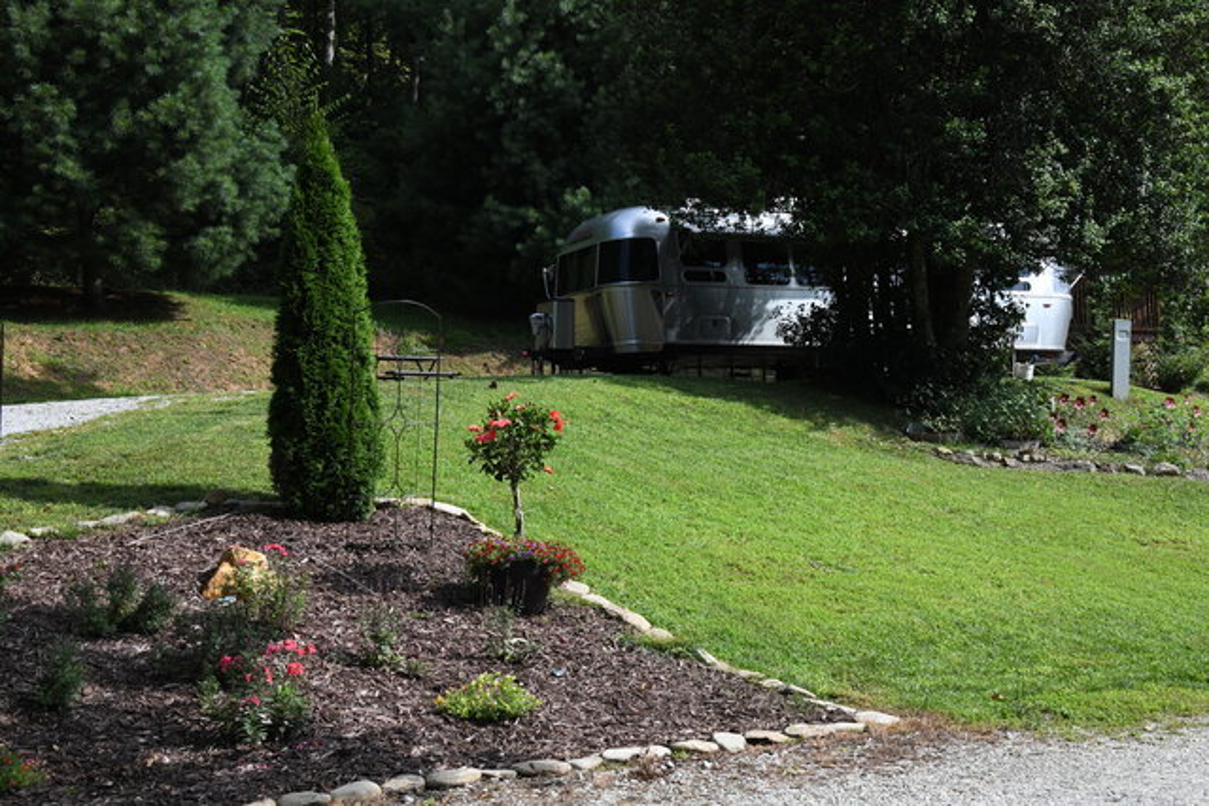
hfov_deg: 36.2
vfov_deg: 24.6
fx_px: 1847
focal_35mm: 55
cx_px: 604
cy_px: 403
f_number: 16
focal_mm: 55
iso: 3200
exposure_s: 1/1600
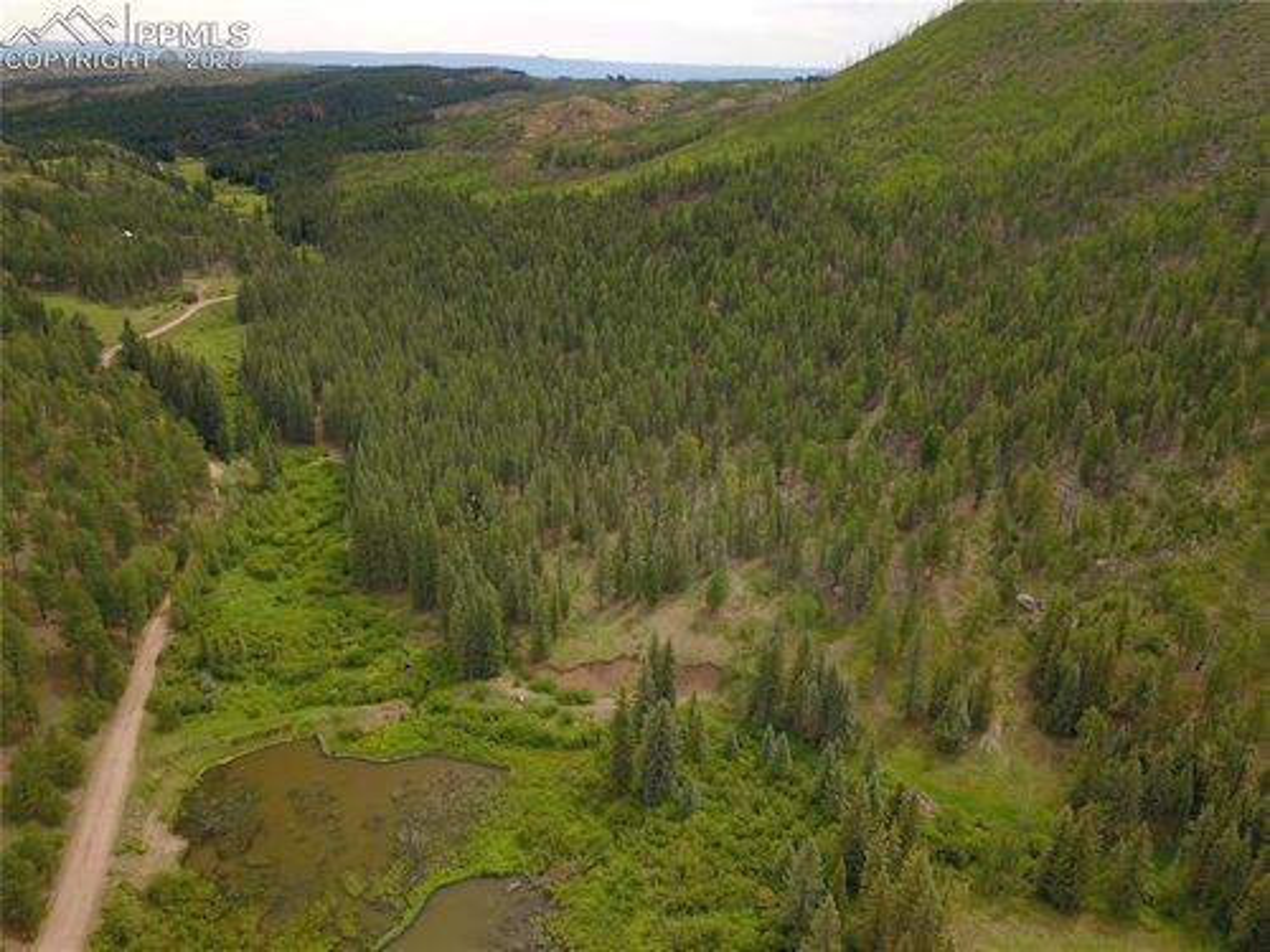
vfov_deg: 53.1
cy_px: 476
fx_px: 954
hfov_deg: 67.3
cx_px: 635
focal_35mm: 26
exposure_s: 1/268
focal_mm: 4.7
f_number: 2.2
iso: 100
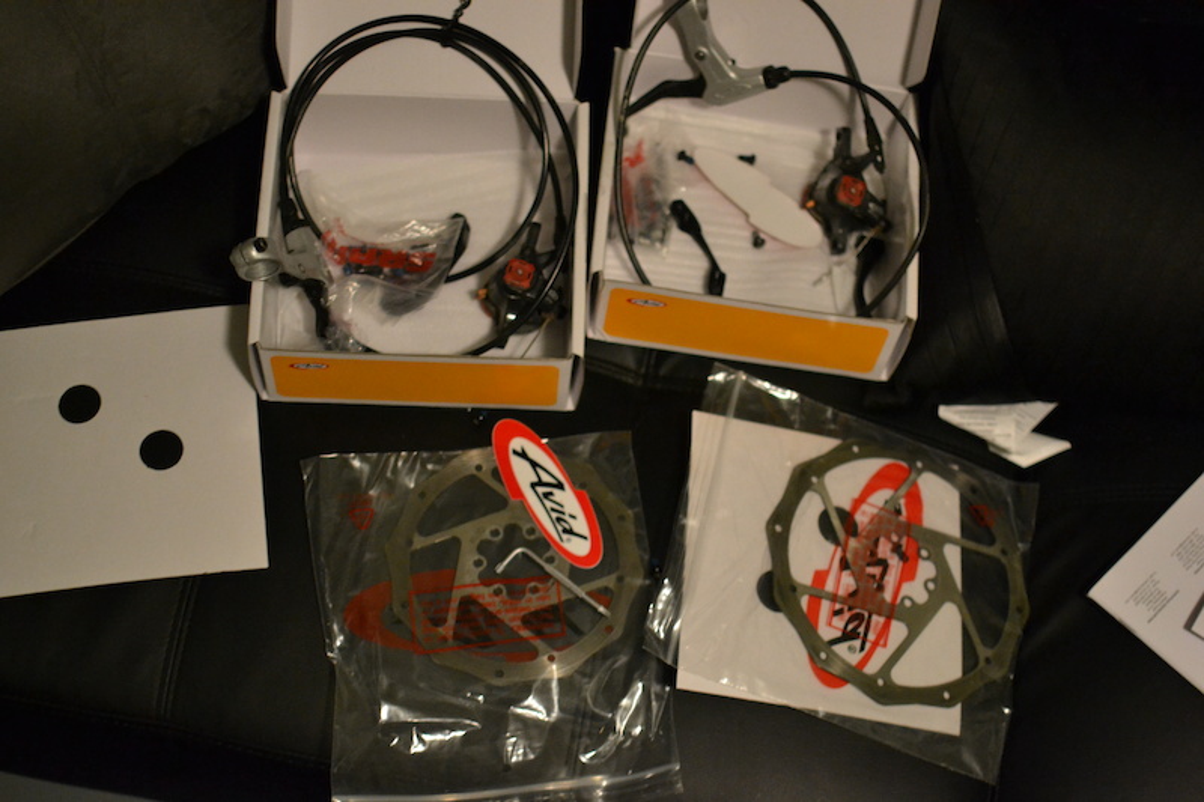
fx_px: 1755
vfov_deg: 25.7
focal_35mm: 52
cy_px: 401
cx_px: 602
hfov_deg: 37.9
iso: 2200
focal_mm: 35
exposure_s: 1/60
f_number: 1.8
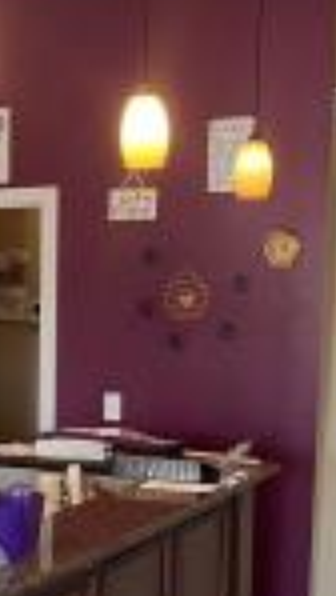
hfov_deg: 15.5
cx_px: -40
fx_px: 1202
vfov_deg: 27.2
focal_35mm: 76
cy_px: 488
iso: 200
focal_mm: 5.1
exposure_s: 1/60
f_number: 1.6
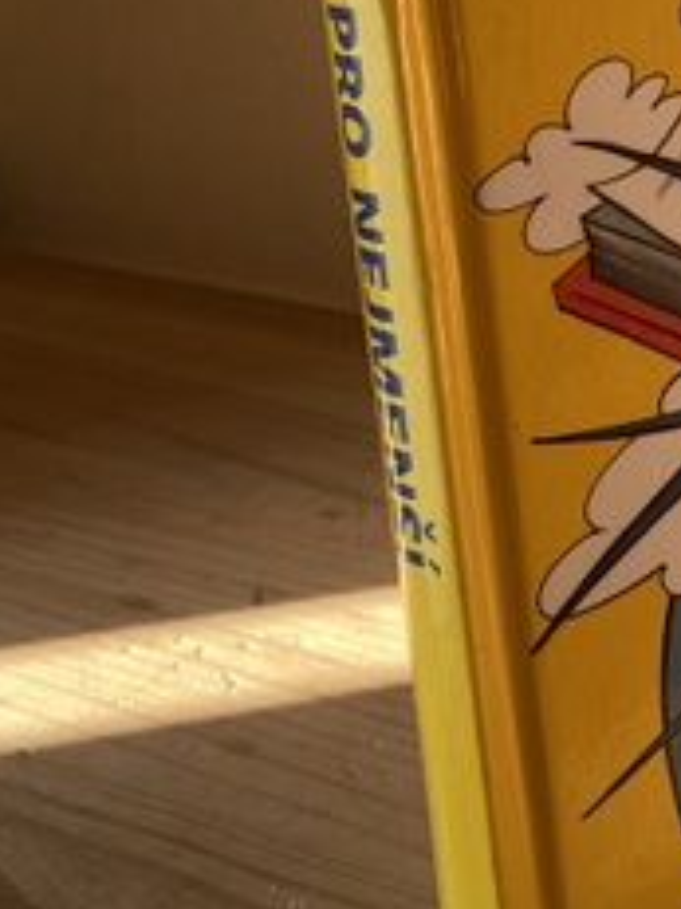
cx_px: 1102
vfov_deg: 20.7
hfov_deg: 14.9
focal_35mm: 90
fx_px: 2363
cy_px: -91
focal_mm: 4.25
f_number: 1.8
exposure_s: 1/121
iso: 50
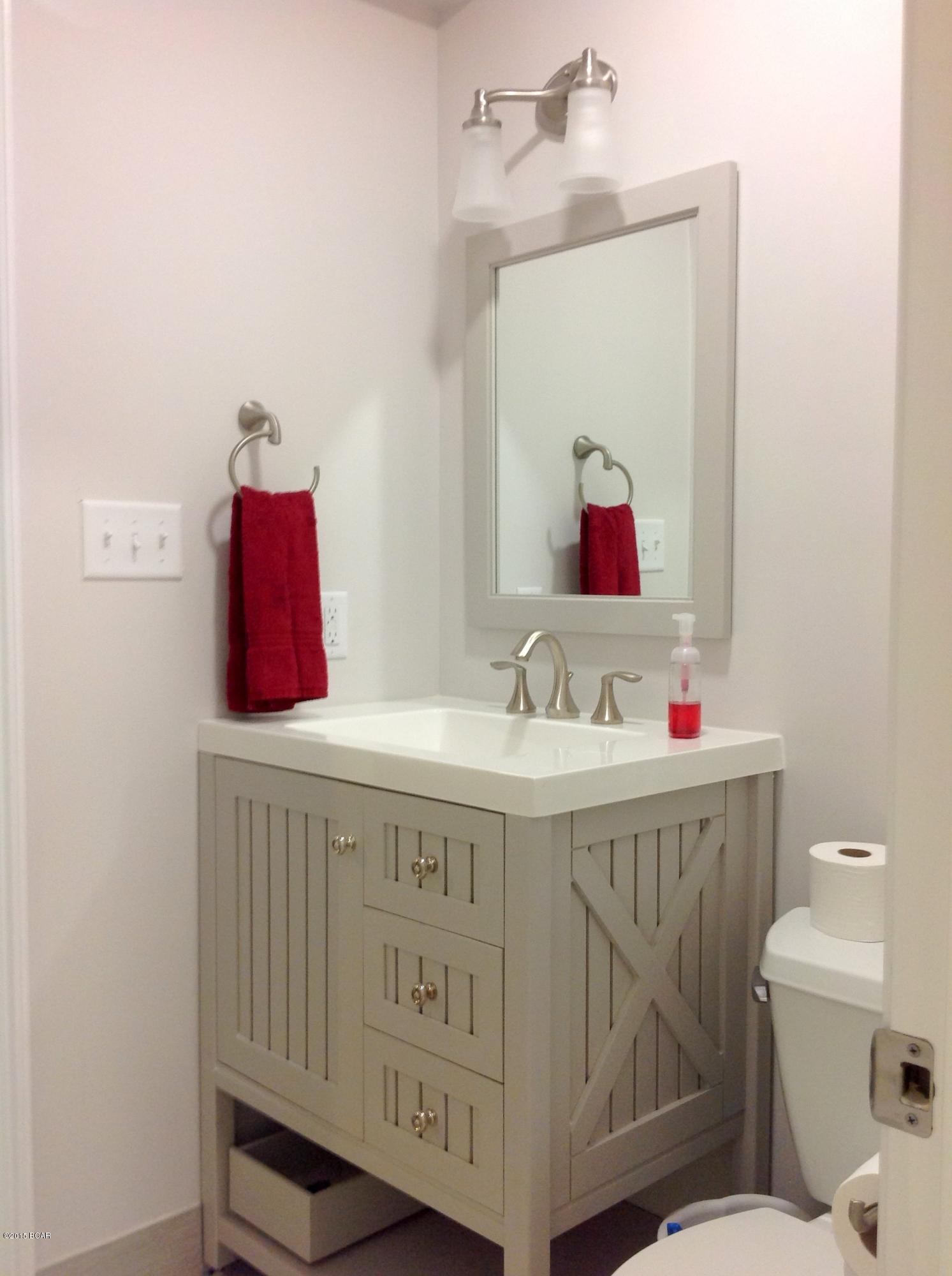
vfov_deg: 52.7
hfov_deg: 40.6
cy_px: 638
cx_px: 476
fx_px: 1287
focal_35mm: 35
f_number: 2.4
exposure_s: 1/15
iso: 100
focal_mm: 4.28
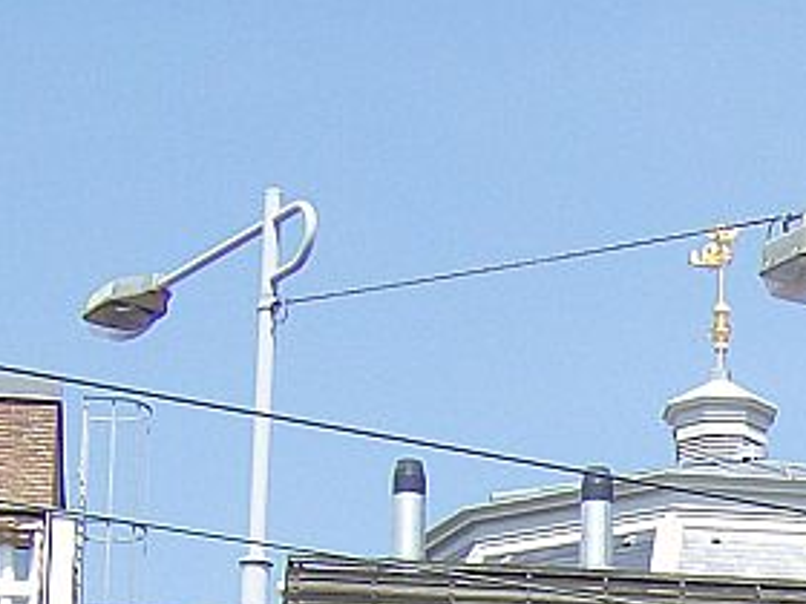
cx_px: 1241
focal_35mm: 168
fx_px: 3912
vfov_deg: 8.5
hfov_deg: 11.3
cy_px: 1094
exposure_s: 1/424
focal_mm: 7.7
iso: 100
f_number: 5.1
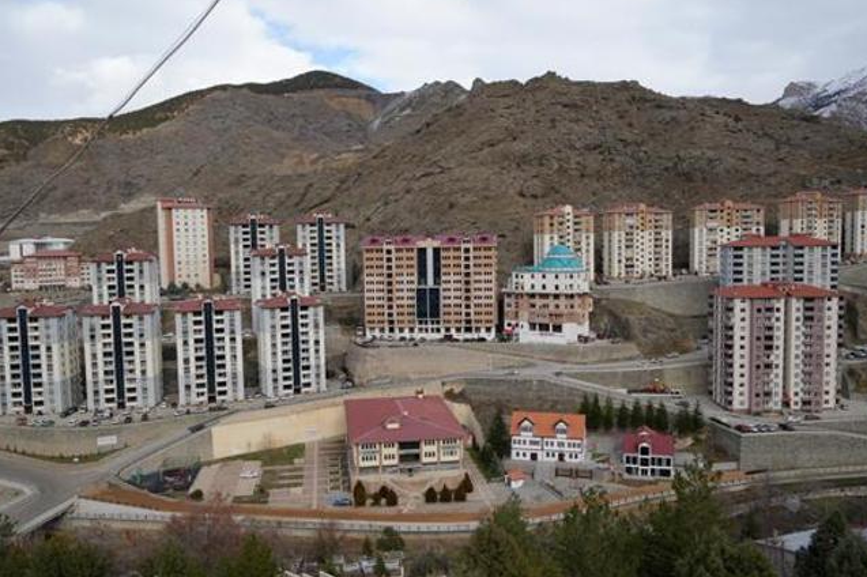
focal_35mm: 29
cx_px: 426
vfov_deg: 44.9
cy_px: 295
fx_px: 698
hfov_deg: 63.7
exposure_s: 1/400
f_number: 5.6
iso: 100
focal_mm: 24
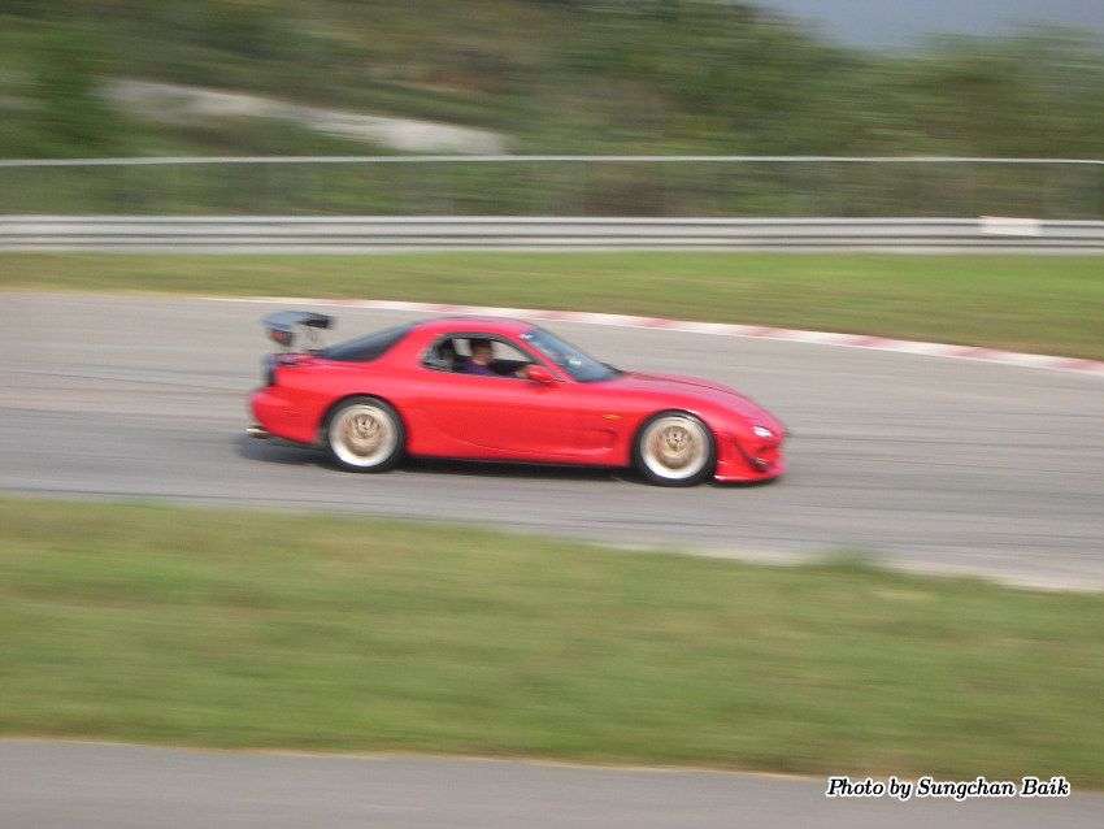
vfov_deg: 13.0
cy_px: 414
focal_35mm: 114
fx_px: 3637
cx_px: 552
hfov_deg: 17.3
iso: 100
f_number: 13.4
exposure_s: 1/60
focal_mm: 24
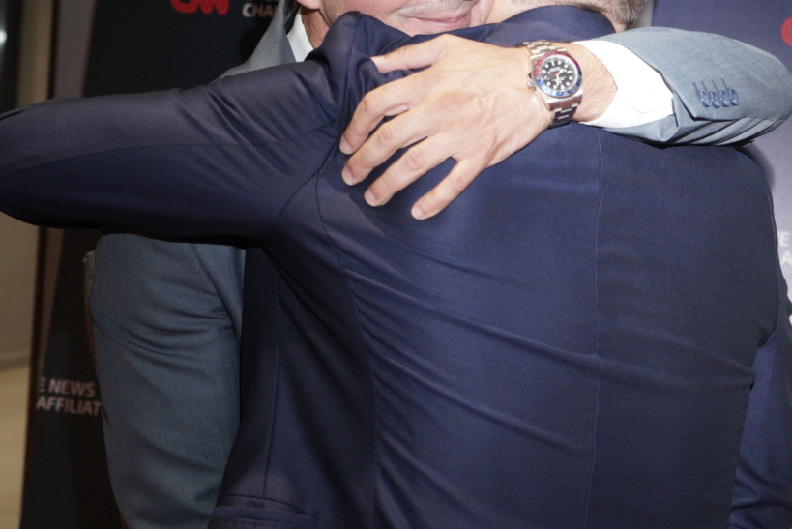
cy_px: 102
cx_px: 476
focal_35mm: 73
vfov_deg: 18.5
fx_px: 1607
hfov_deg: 27.6
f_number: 4
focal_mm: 37
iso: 1600
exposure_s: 1/160
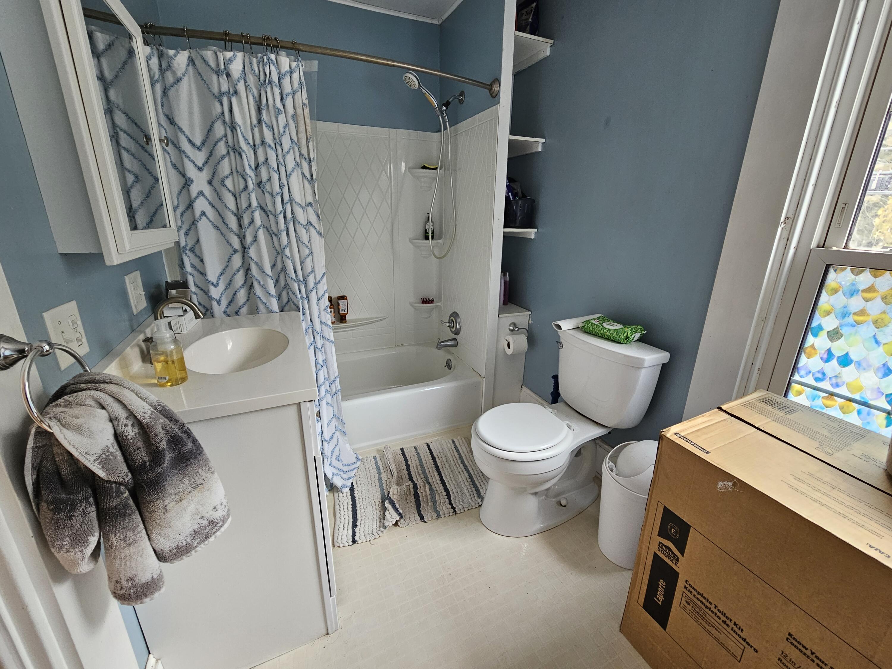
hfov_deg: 106.2
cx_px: 446
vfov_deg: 89.9
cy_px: 334
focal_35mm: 13
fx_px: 335
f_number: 2.2
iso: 200
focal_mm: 2.2
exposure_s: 1/77.4
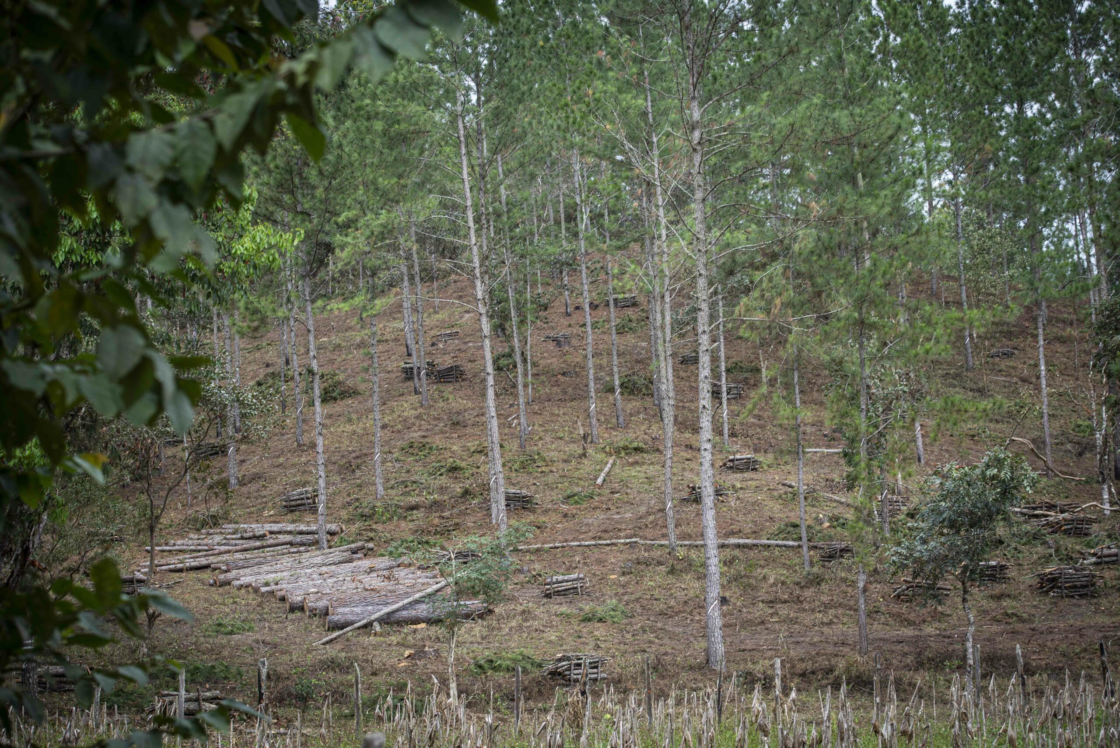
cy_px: 374
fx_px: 2334
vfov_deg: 18.2
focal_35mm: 75
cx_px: 560
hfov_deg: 27.0
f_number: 5
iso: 250
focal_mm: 75
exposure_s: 1/800
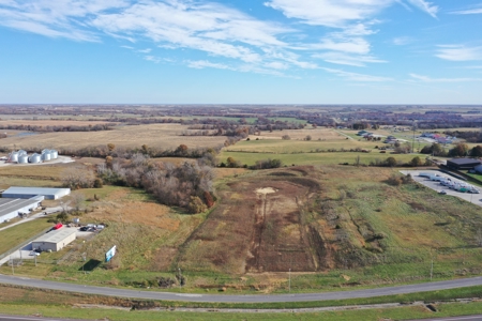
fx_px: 375
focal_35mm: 28
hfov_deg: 65.5
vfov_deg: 46.4
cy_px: 160
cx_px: 241
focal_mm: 10.26
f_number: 5.6
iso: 100
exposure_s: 1/400
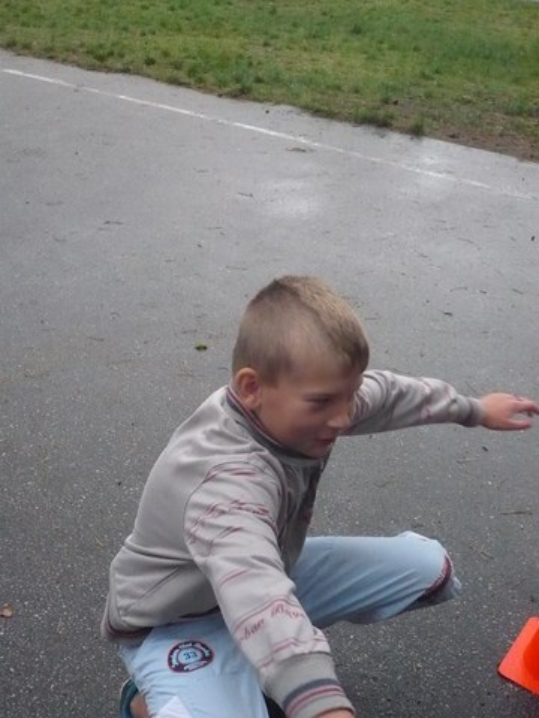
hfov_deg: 35.1
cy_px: 359
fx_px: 851
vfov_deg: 45.8
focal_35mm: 41
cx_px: 270
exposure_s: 1/250
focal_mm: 5.8
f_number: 2.8
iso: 640
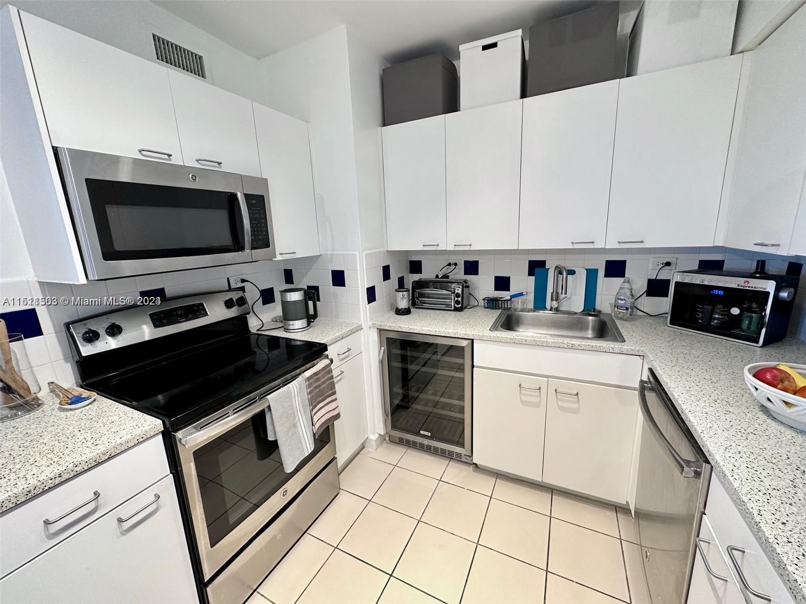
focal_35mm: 14
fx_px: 326
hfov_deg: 102.1
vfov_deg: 85.7
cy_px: 302
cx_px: 403
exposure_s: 1/60
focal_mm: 2.22
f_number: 2.2
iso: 200
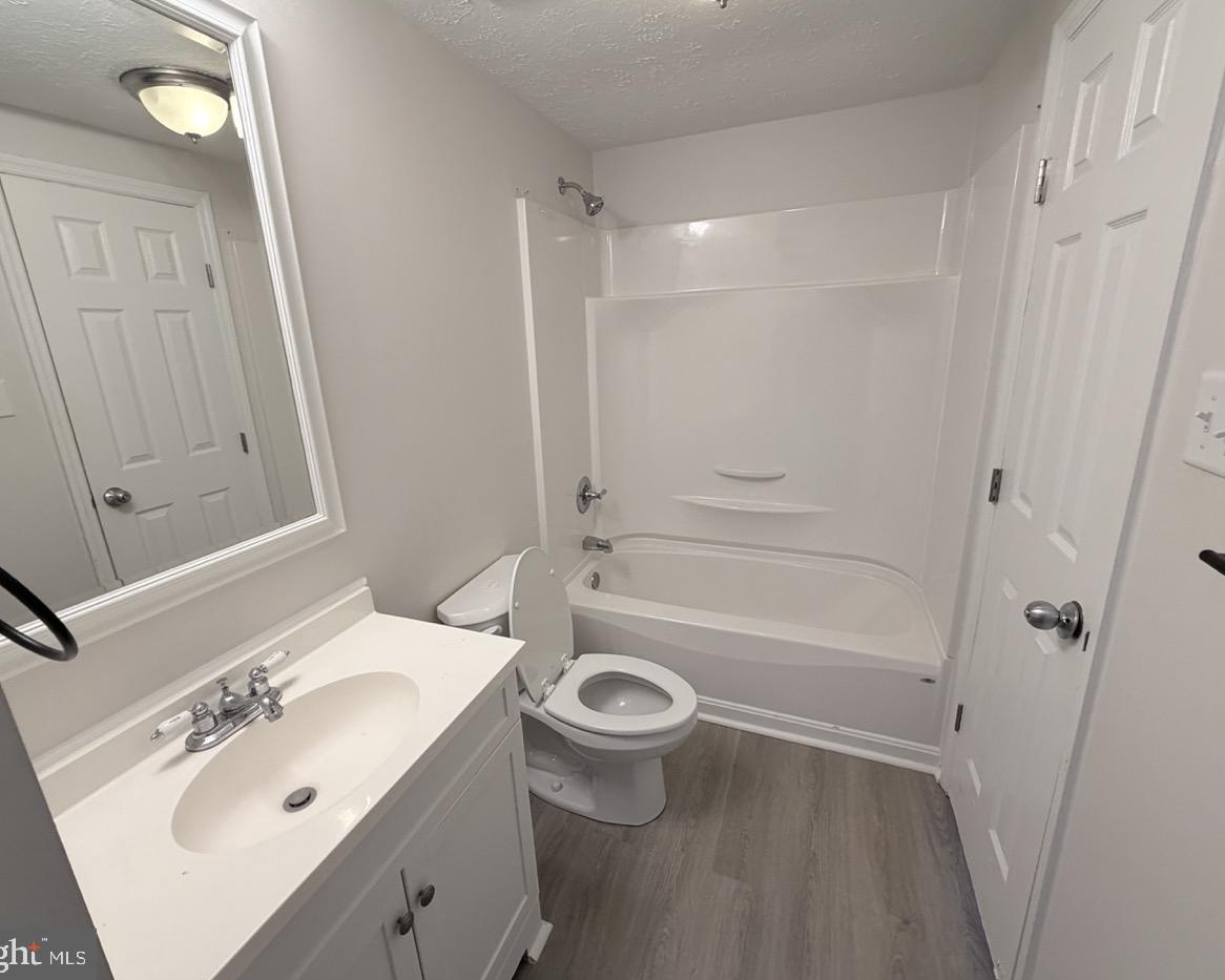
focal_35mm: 15
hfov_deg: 96.8
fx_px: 544
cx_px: 605
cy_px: 478
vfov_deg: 84.0
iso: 200
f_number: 2.2
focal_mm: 2.22
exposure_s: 1/120
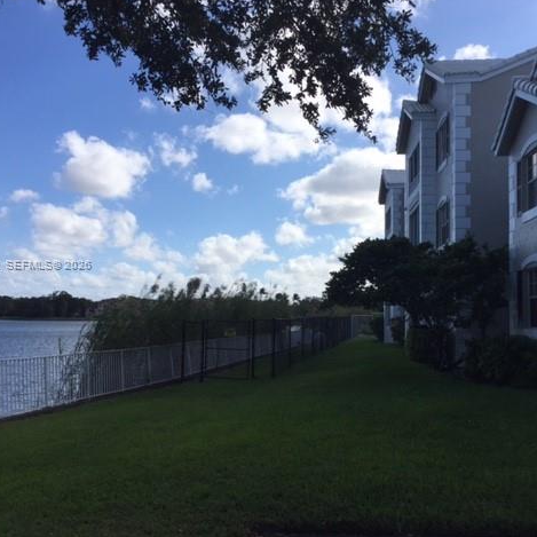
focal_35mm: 35
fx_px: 614
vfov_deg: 47.2
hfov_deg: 47.1
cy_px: 264
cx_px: 300
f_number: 2.2
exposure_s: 1/3049
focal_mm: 4.15
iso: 32
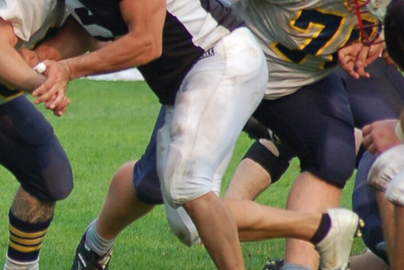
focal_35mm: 897
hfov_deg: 2.3
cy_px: 73
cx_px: -169
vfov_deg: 1.5
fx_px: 10065
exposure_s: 1/800
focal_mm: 195
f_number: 5
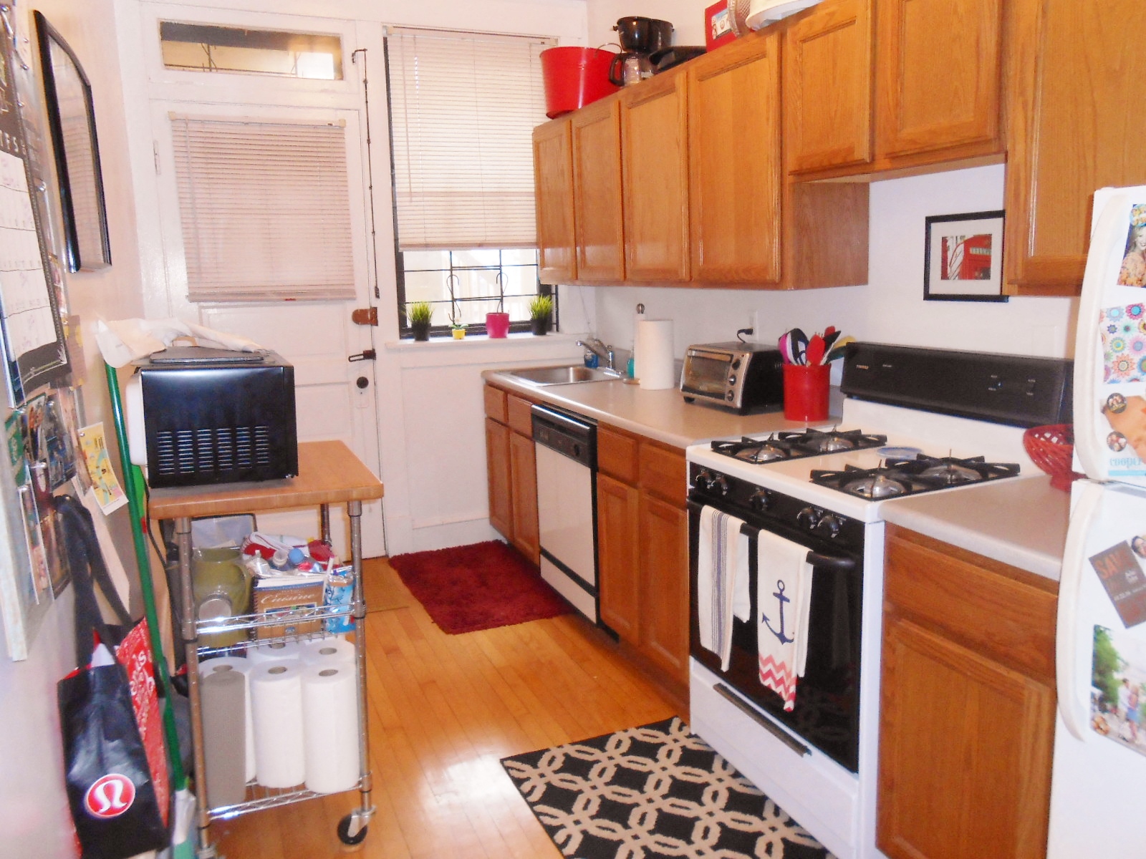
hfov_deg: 67.3
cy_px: 430
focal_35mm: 26
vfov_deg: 53.1
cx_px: 573
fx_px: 861
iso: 200
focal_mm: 4.6
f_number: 3.5
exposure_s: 1/25
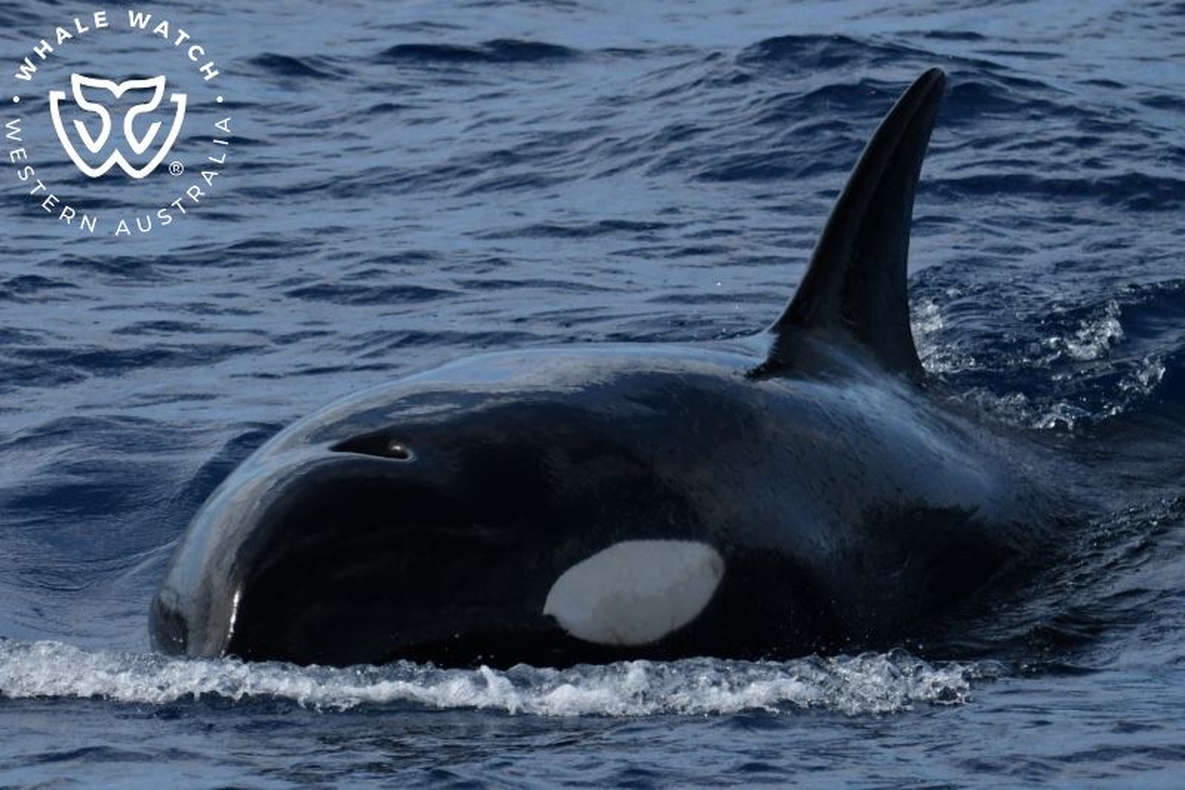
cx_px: 592
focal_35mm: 240
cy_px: 395
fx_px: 7898
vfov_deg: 5.7
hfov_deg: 8.6
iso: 800
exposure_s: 1/8000
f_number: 5.6
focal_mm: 240
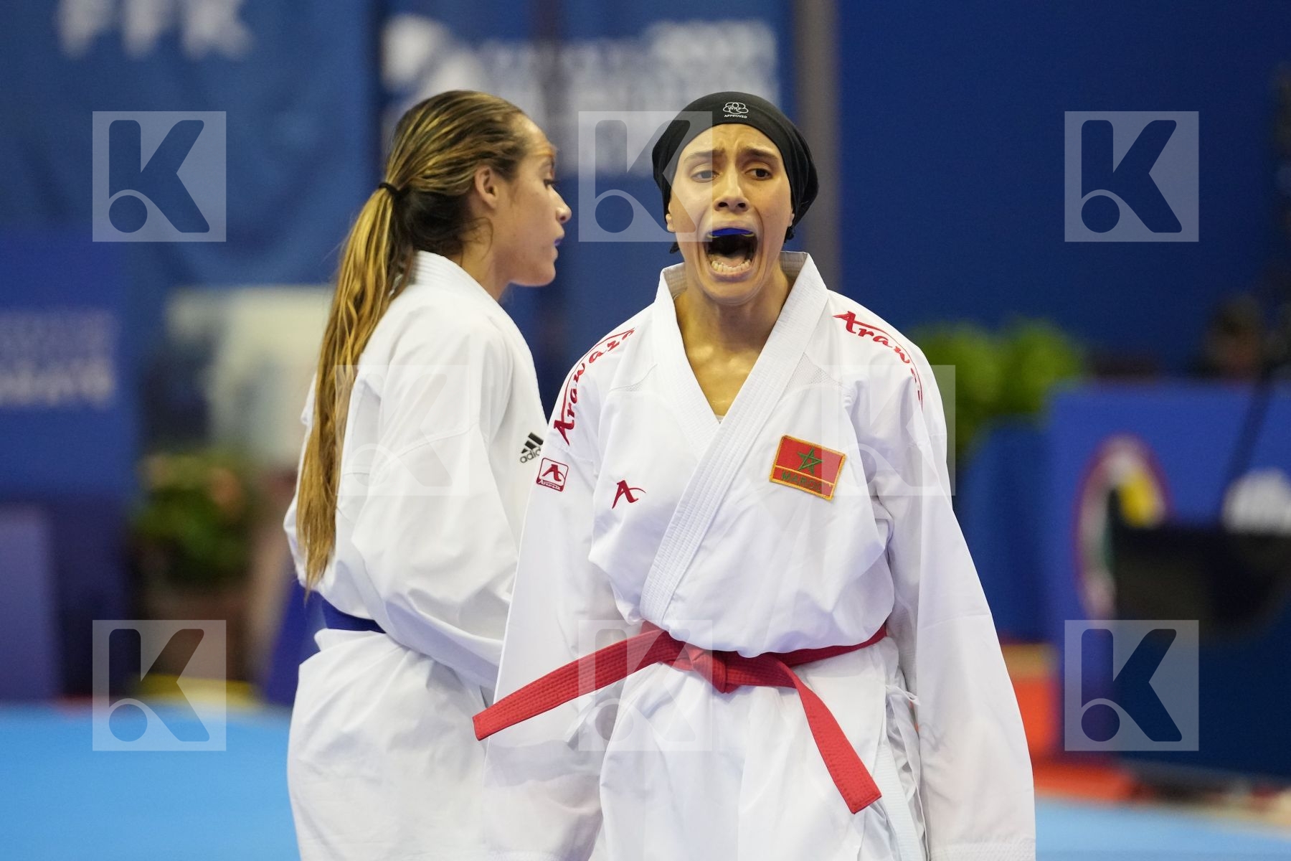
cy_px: 430
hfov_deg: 7.2
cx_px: 646
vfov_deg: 4.8
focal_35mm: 288
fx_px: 10327
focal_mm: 192
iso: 4000
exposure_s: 1/1000
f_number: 2.8
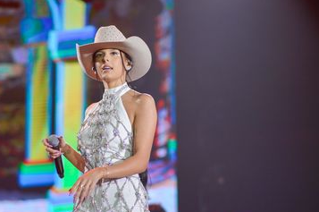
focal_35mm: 138
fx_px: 1221
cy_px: 153
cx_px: 111
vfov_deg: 9.9
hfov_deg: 14.9
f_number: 1.8
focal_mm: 85
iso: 200
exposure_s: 1/500
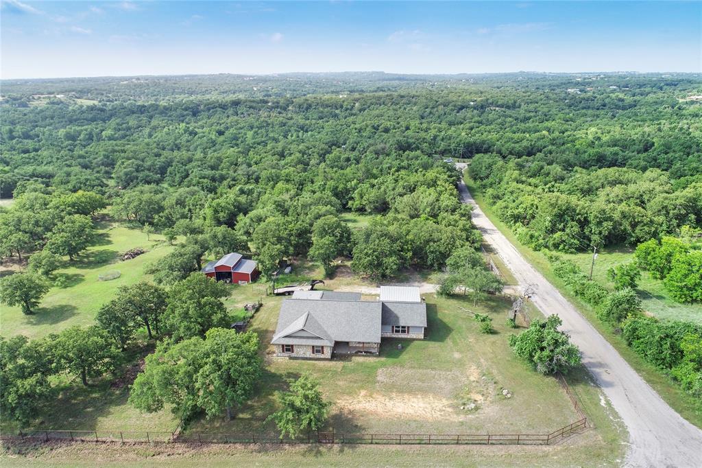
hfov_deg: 73.8
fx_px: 468
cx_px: 351
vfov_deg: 53.1
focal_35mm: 24
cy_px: 234
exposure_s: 1/50
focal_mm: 8.8
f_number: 10
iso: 100
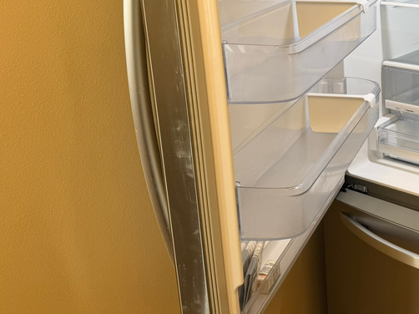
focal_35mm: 49
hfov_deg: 35.6
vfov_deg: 29.1
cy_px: 68
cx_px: 406
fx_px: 593
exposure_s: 1/66
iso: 64
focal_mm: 6.76
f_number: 1.78
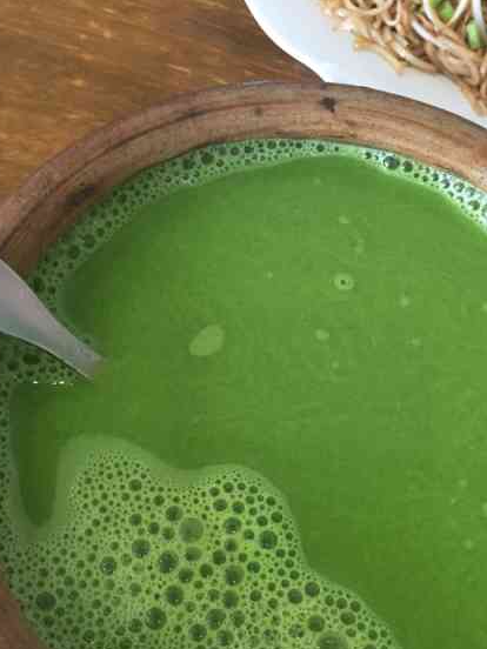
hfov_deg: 29.6
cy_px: 339
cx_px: 280
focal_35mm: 49
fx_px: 919
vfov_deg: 38.9
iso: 125
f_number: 2.2
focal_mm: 4.15
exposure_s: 1/33
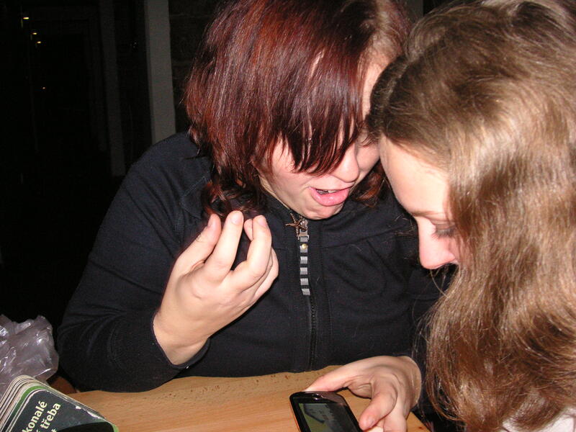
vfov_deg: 38.7
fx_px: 616
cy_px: 216
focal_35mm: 37
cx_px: 288
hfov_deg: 50.1
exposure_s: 1/45
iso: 160
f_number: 2.8
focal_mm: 6.1
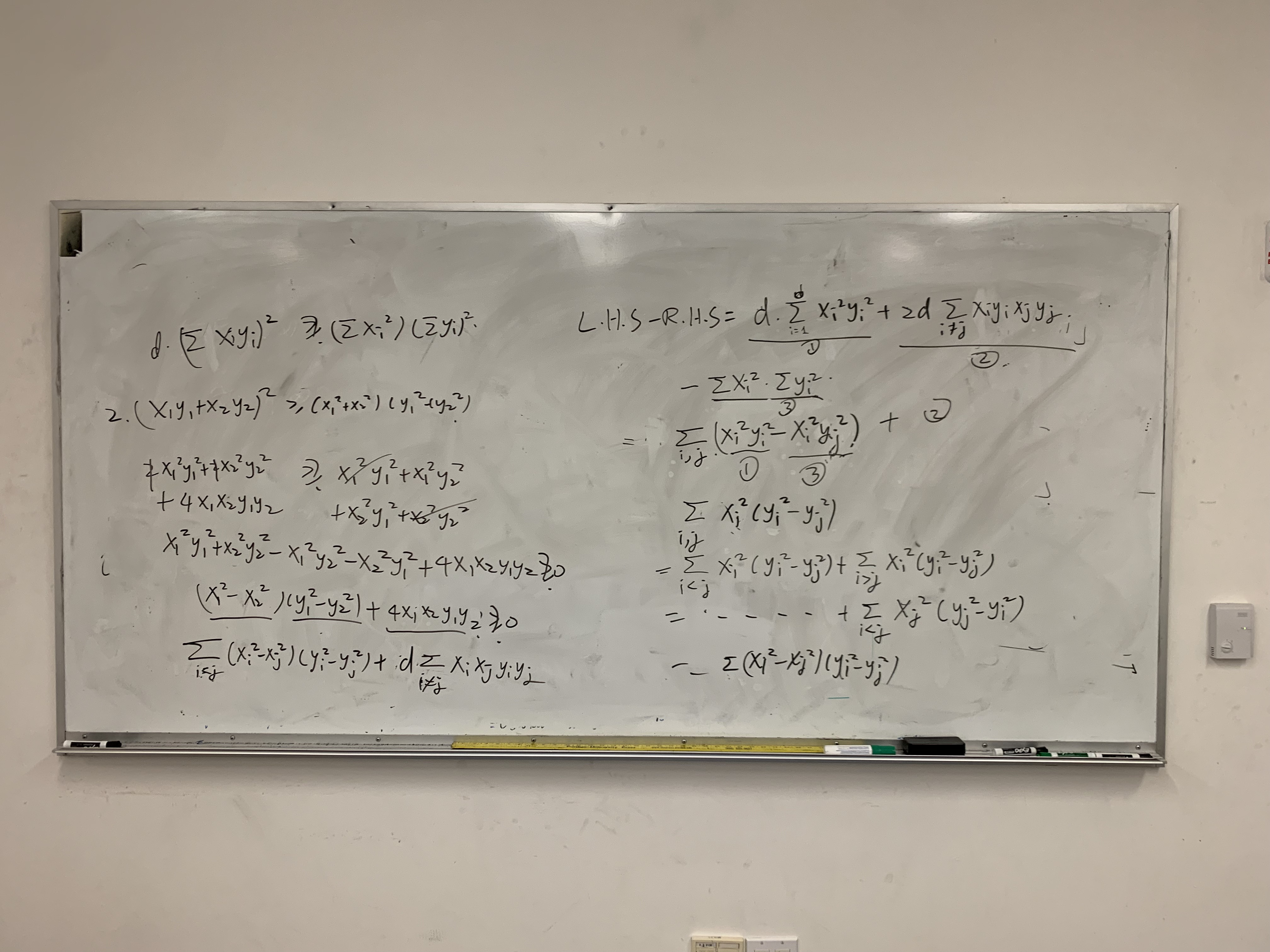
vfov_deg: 53.1
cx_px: 635
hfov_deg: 67.3
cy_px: 476
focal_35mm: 26
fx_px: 954
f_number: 1.8
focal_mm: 4.25
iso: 80
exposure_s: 1/60
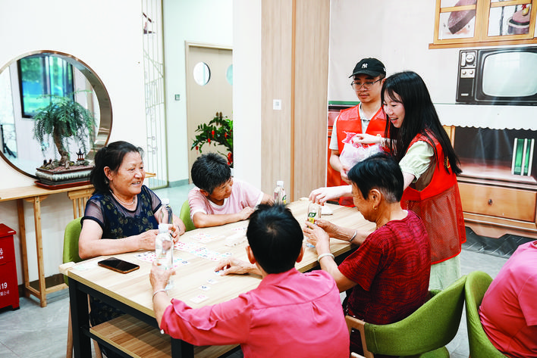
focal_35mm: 33
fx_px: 493
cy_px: 179
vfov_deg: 40.0
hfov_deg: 57.2
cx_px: 268
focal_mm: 33
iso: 800
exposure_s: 1/100
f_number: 2.8
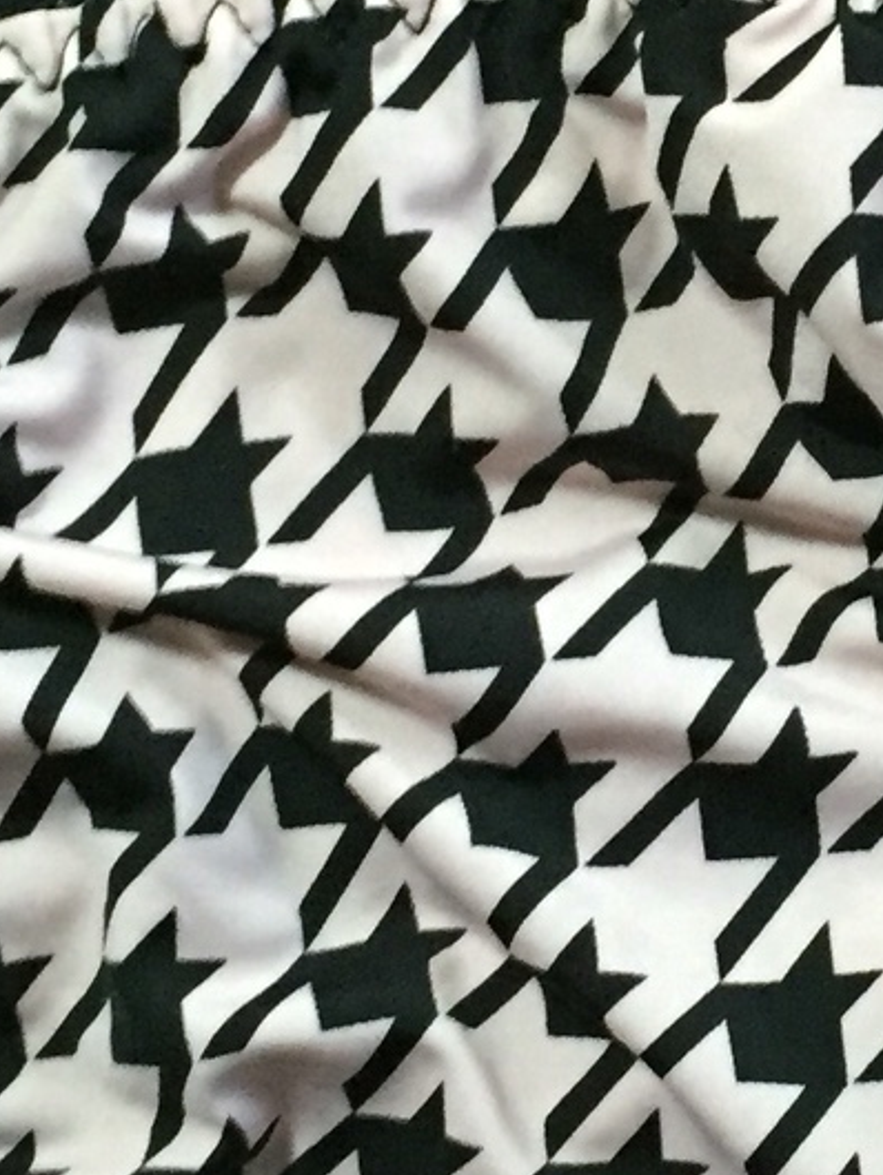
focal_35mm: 112
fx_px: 3806
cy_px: 284
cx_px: 943
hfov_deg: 13.0
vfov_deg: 17.5
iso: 250
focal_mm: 4.15
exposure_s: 1/17
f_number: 2.2
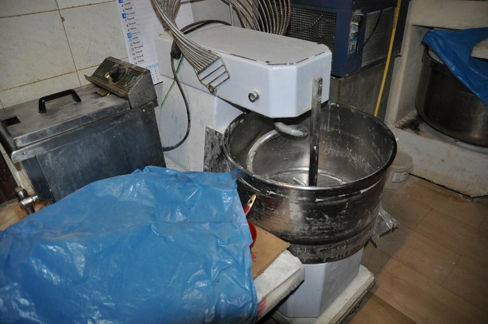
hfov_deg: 70.5
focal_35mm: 26
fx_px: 345
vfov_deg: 50.3
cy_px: 162
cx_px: 244
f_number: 2.8
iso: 800
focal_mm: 17
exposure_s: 1/60
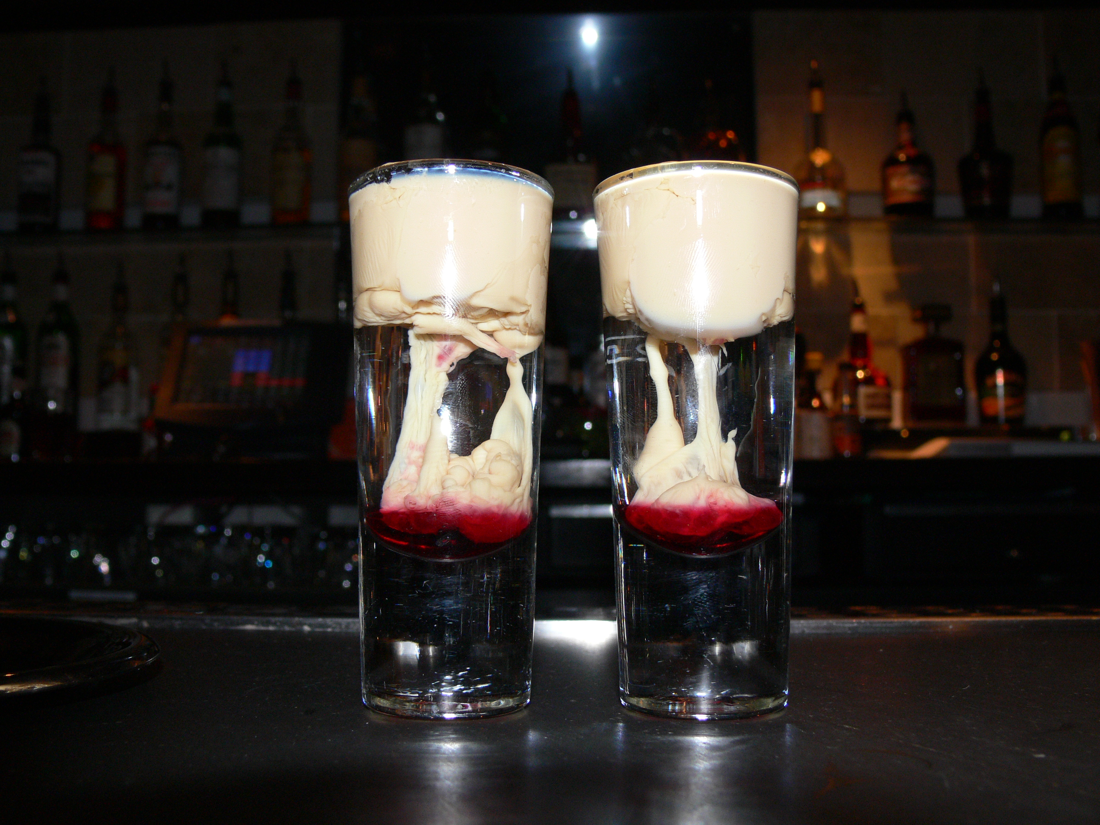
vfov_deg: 40.7
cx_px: 550
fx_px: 1112
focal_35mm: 35
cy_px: 412
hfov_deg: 52.6
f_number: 4
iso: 100
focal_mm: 7.4
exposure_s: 1/30
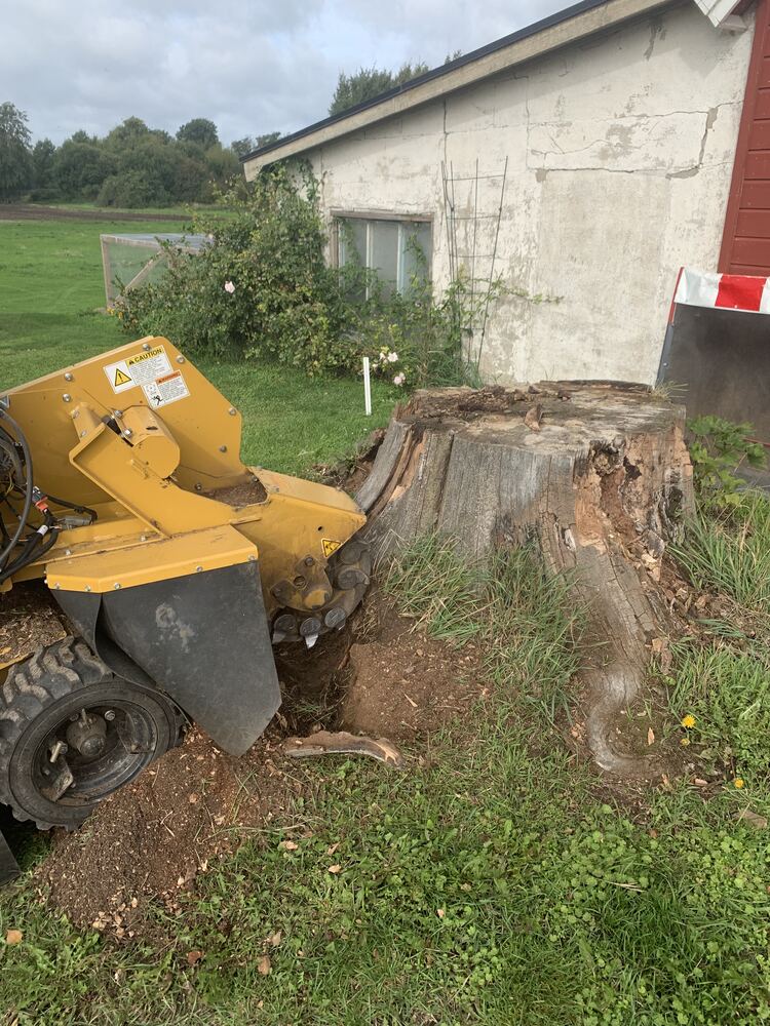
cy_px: 513
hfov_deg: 53.1
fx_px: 771
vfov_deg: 67.3
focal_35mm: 26
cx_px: 385
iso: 25
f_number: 1.8
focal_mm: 4.25
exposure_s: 1/1176
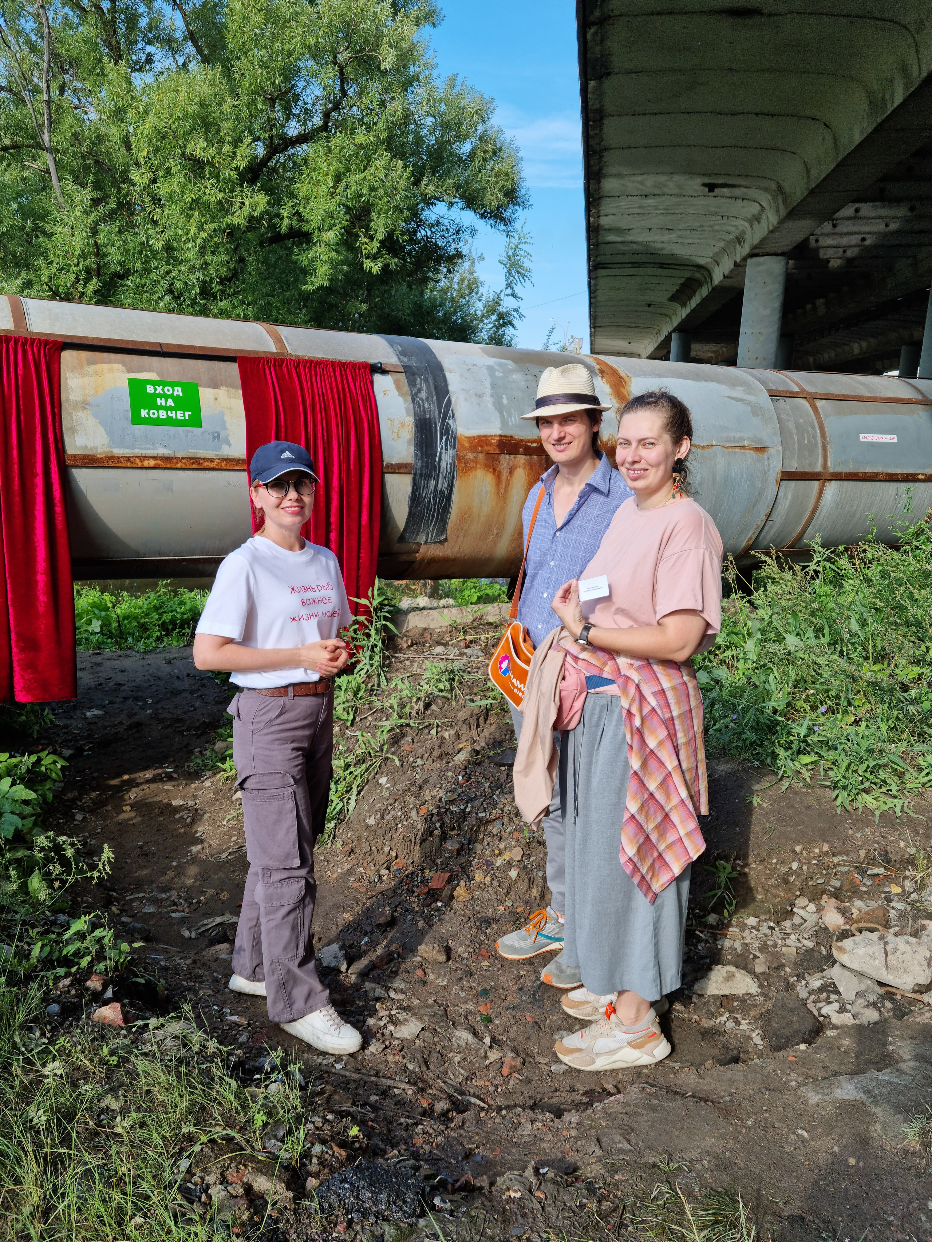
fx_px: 969
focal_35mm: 27
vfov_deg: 65.3
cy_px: 621
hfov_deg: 51.4
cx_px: 466
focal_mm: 5.9
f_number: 2
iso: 25
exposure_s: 1/578
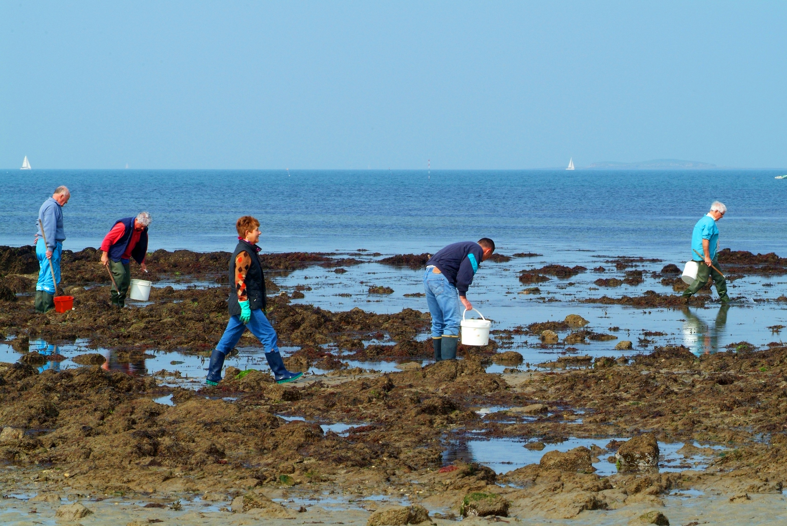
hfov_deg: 12.4
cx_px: 394
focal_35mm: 165
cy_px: 263
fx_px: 3611
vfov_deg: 8.3
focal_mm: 110
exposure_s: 1/250
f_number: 13
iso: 400
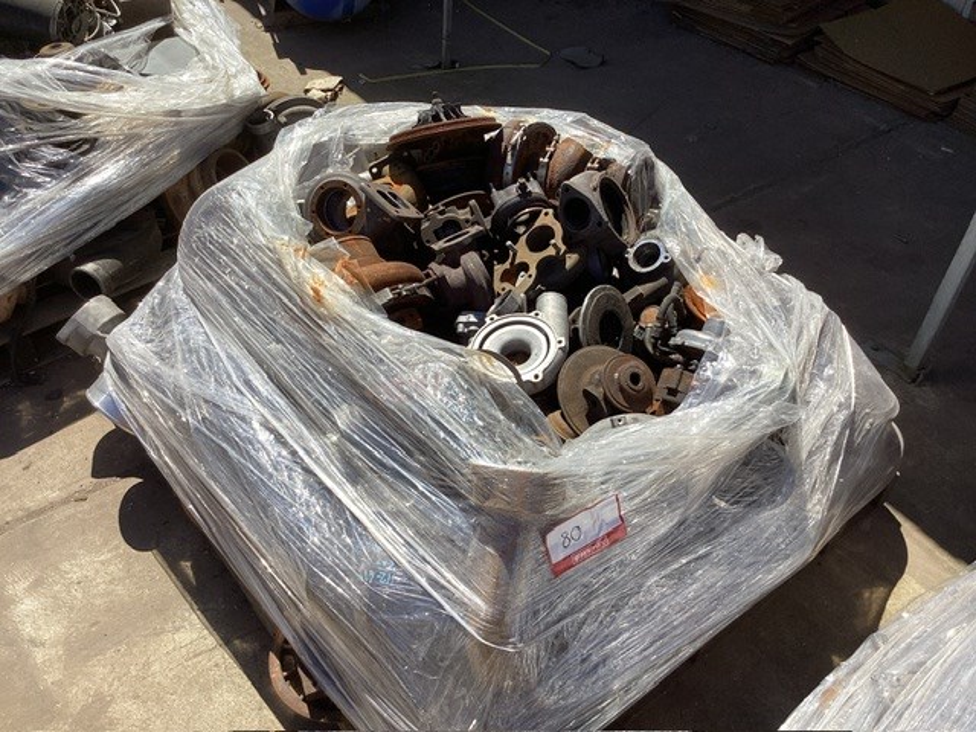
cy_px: 366
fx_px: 874
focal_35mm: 31
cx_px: 488
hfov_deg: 58.4
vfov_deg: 45.4
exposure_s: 1/1508
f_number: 2.4
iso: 25
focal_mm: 3.3
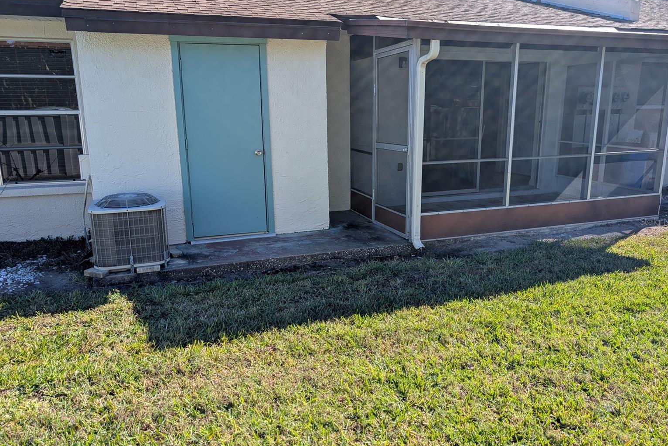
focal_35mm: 26
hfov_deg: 69.4
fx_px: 483
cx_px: 334
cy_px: 221
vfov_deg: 49.6
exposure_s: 1/625
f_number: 1.68
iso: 20
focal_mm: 6.9
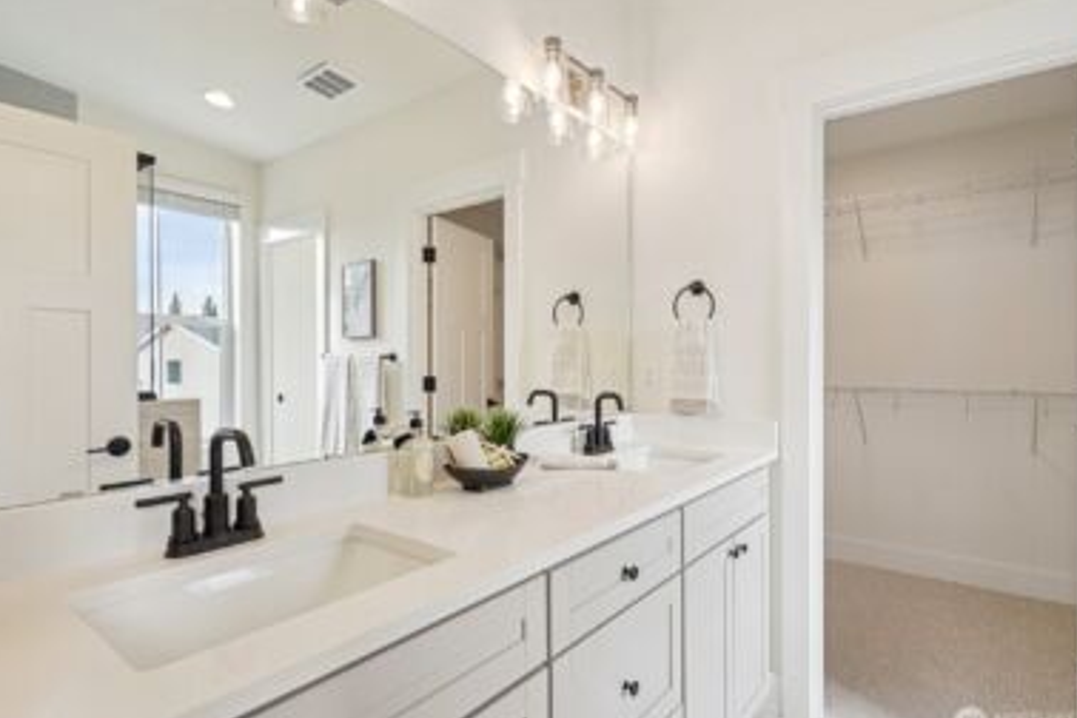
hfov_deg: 90.0
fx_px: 538
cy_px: 369
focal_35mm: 18
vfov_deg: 67.4
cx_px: 547
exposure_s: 1/125
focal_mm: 17
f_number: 8
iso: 320
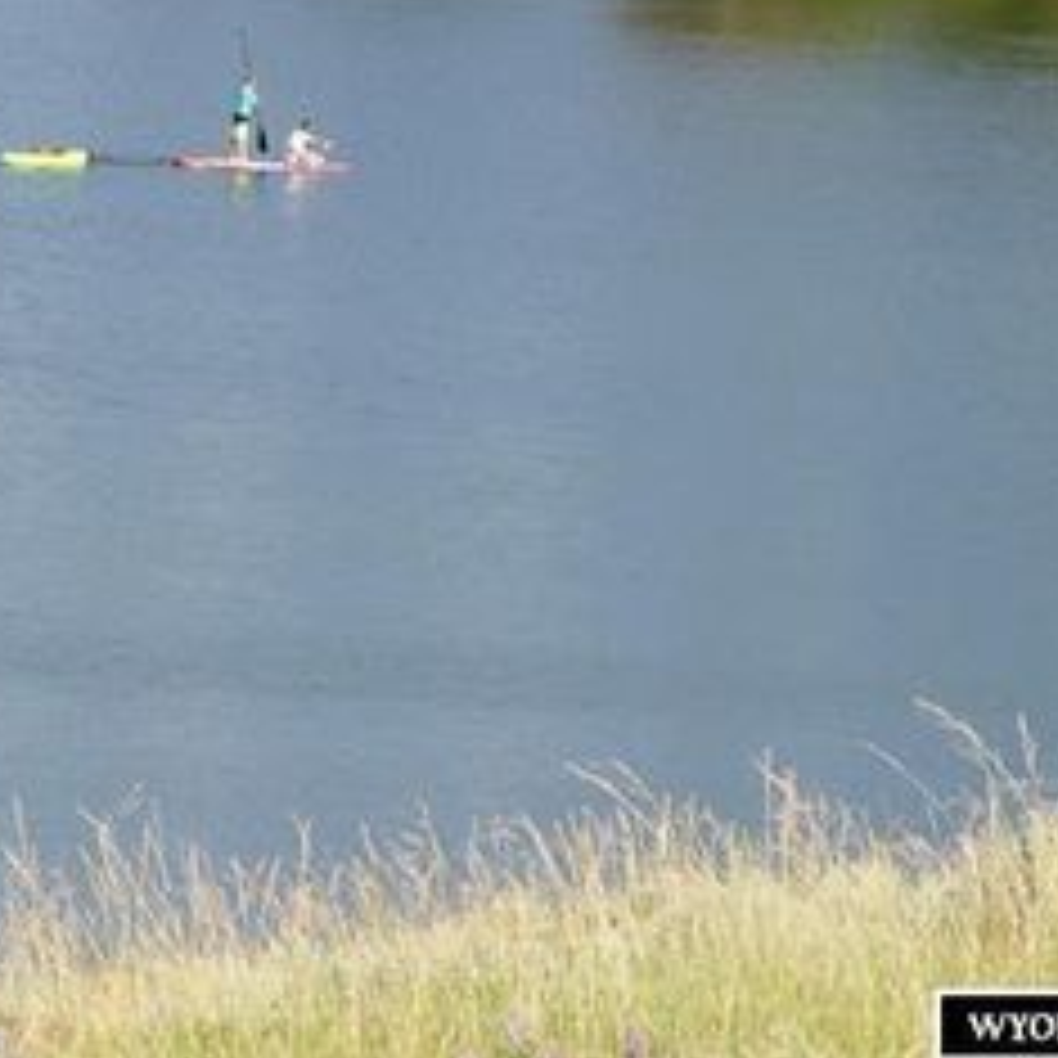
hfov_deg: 4.0
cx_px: 122
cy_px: 218
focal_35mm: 433
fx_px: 14973
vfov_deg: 4.0
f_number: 4
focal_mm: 37.7
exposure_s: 1/320
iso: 100
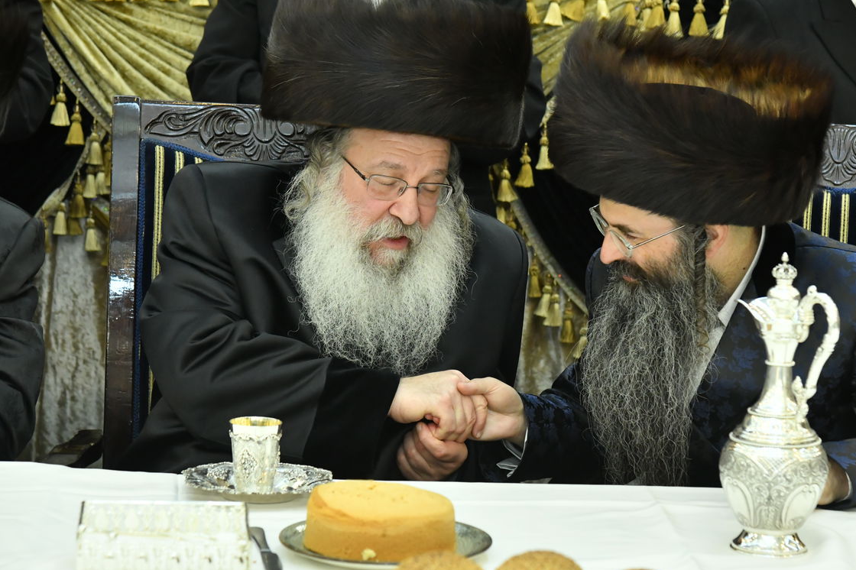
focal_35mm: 115
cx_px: 510
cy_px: 295
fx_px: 2733
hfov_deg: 17.8
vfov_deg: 11.9
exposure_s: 1/250
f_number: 5
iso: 4000
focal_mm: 92
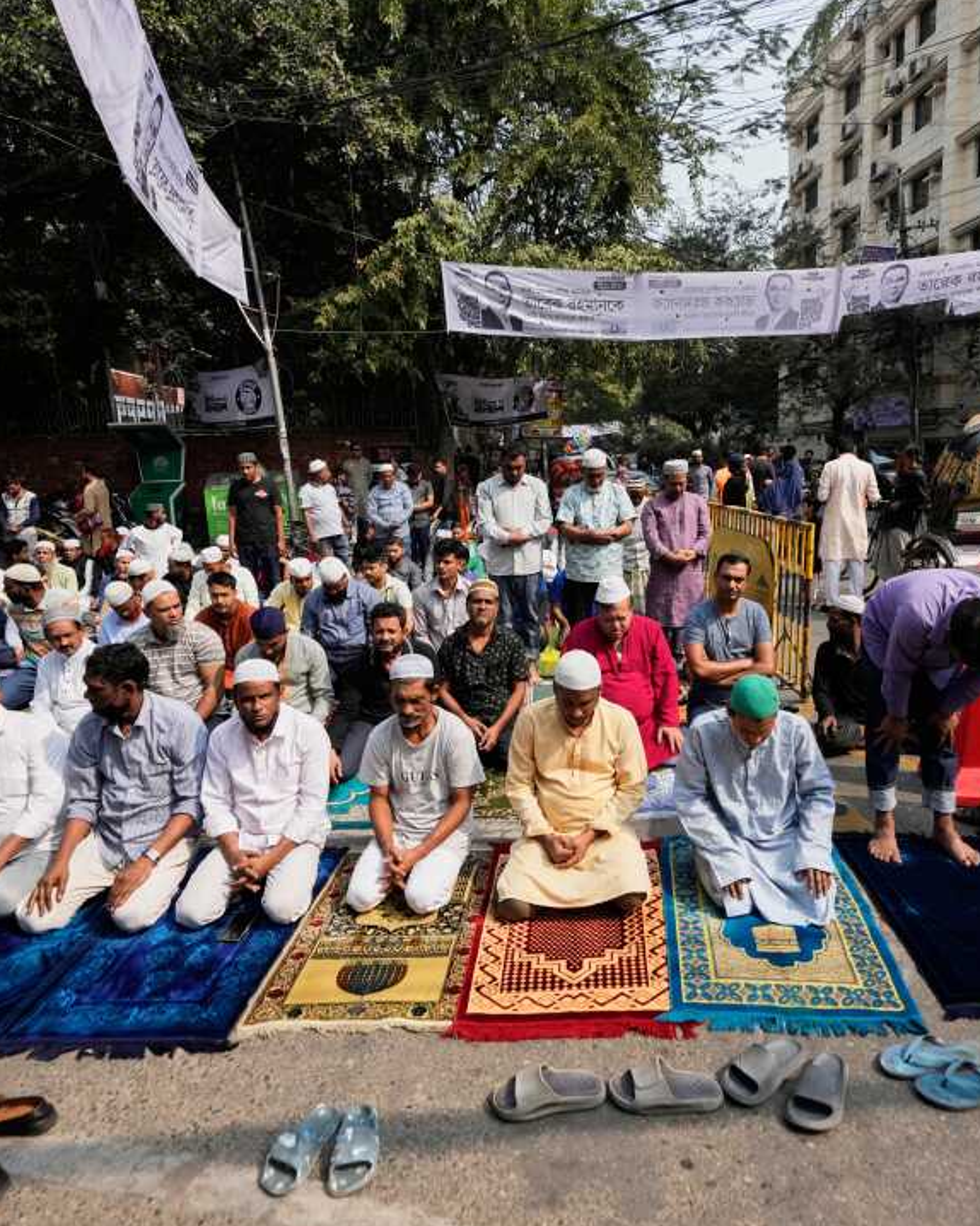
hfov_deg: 60.5
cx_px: 577
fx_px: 834
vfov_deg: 72.6
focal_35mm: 23
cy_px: 614
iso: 1000
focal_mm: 16
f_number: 5.6
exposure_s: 1/3200
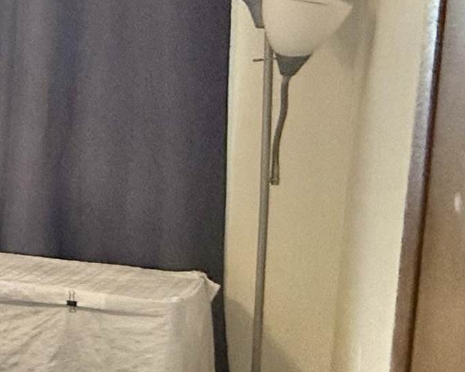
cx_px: -494
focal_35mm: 63
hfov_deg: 18.2
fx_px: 867
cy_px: 198
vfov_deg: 24.2
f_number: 2.2
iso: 640
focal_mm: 2.22
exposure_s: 1/120
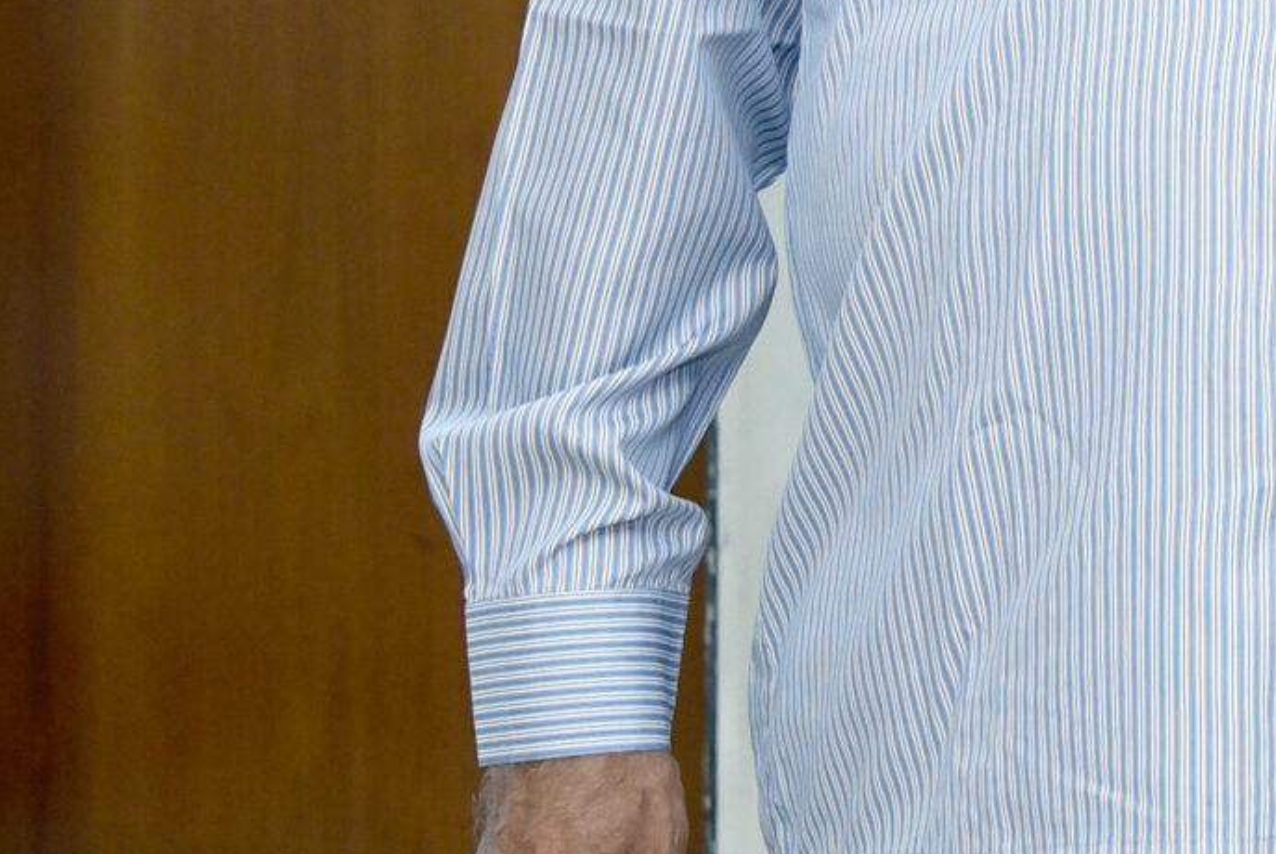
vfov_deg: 9.1
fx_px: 5288
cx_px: 2376
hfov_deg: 12.4
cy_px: -159
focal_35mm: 149
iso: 1250
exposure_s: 1/125
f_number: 5.6
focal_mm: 40
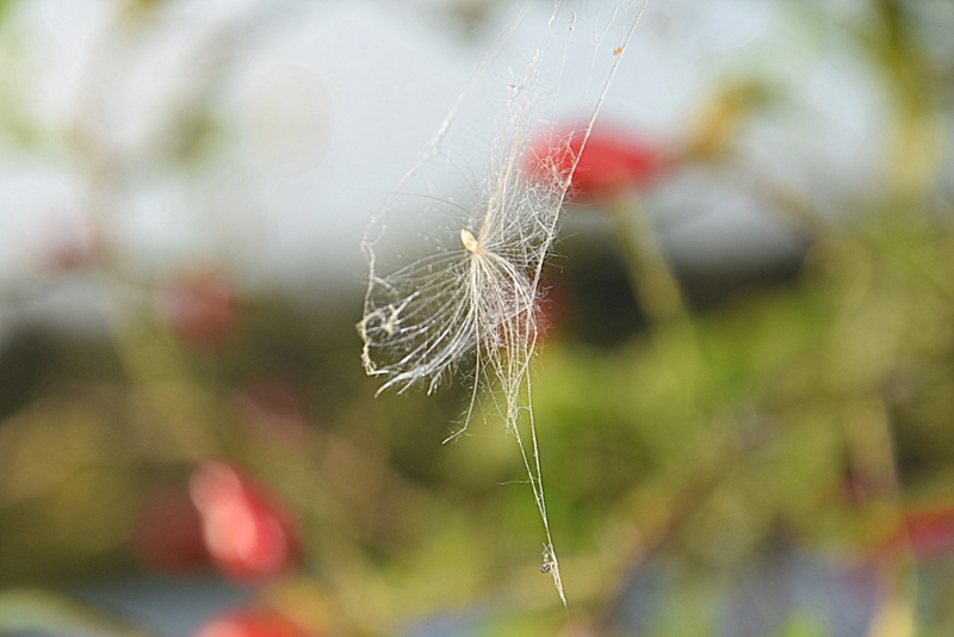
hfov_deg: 13.0
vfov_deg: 8.7
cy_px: 318
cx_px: 477
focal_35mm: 158
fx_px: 4175
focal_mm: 105
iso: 100
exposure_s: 1/125
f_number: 8
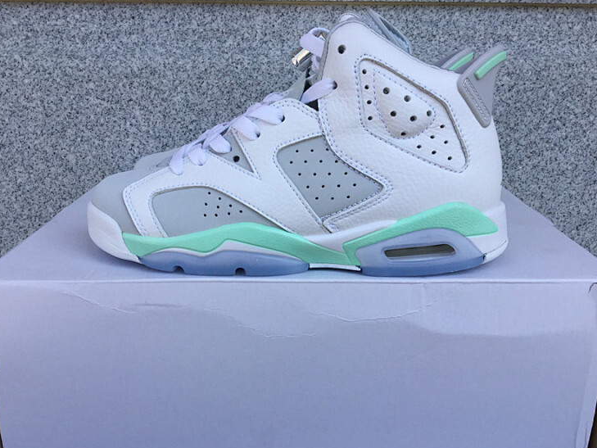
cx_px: 296
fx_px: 586
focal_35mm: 34
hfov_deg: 53.9
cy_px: 234
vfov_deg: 41.8
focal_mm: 3.3
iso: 25
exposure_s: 1/769
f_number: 2.4
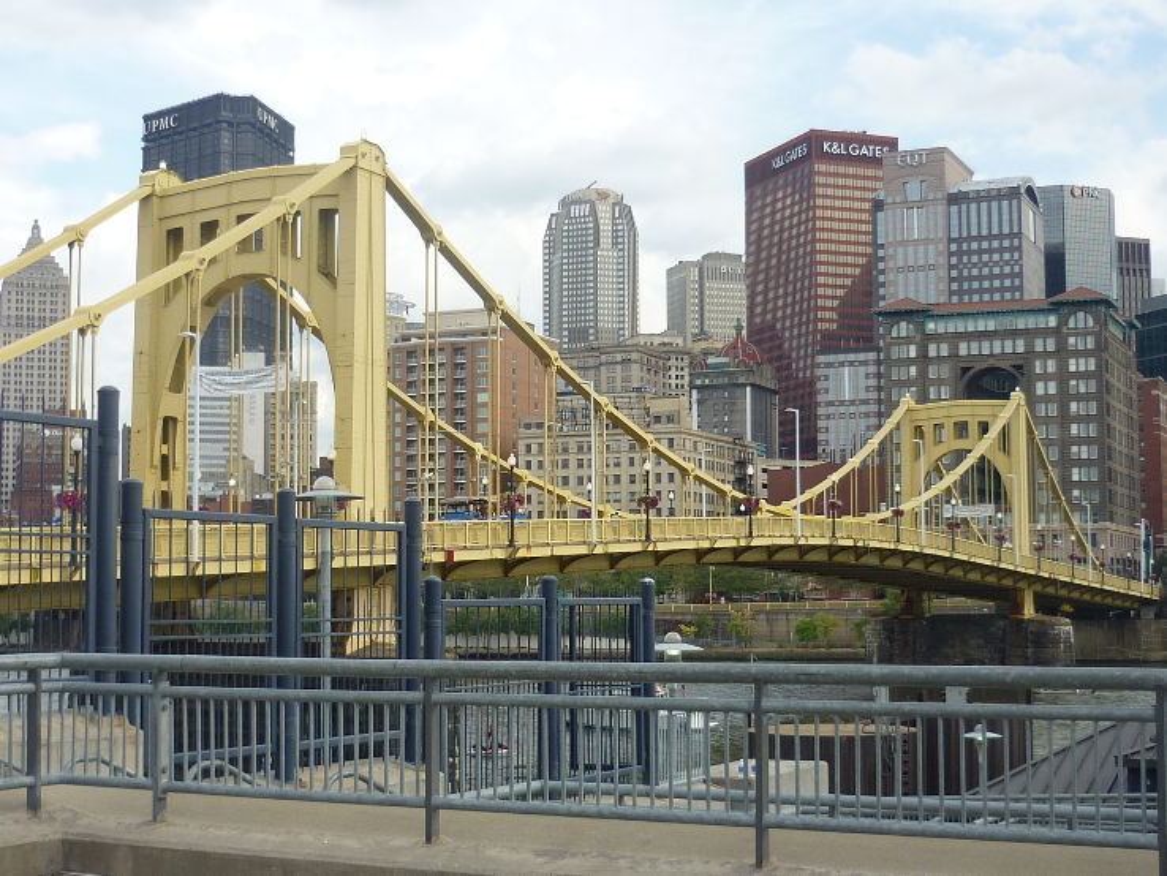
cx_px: 584
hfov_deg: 36.2
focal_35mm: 53
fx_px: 1787
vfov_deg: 27.5
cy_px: 438
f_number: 2.8
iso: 80
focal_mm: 5.5
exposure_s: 1/640
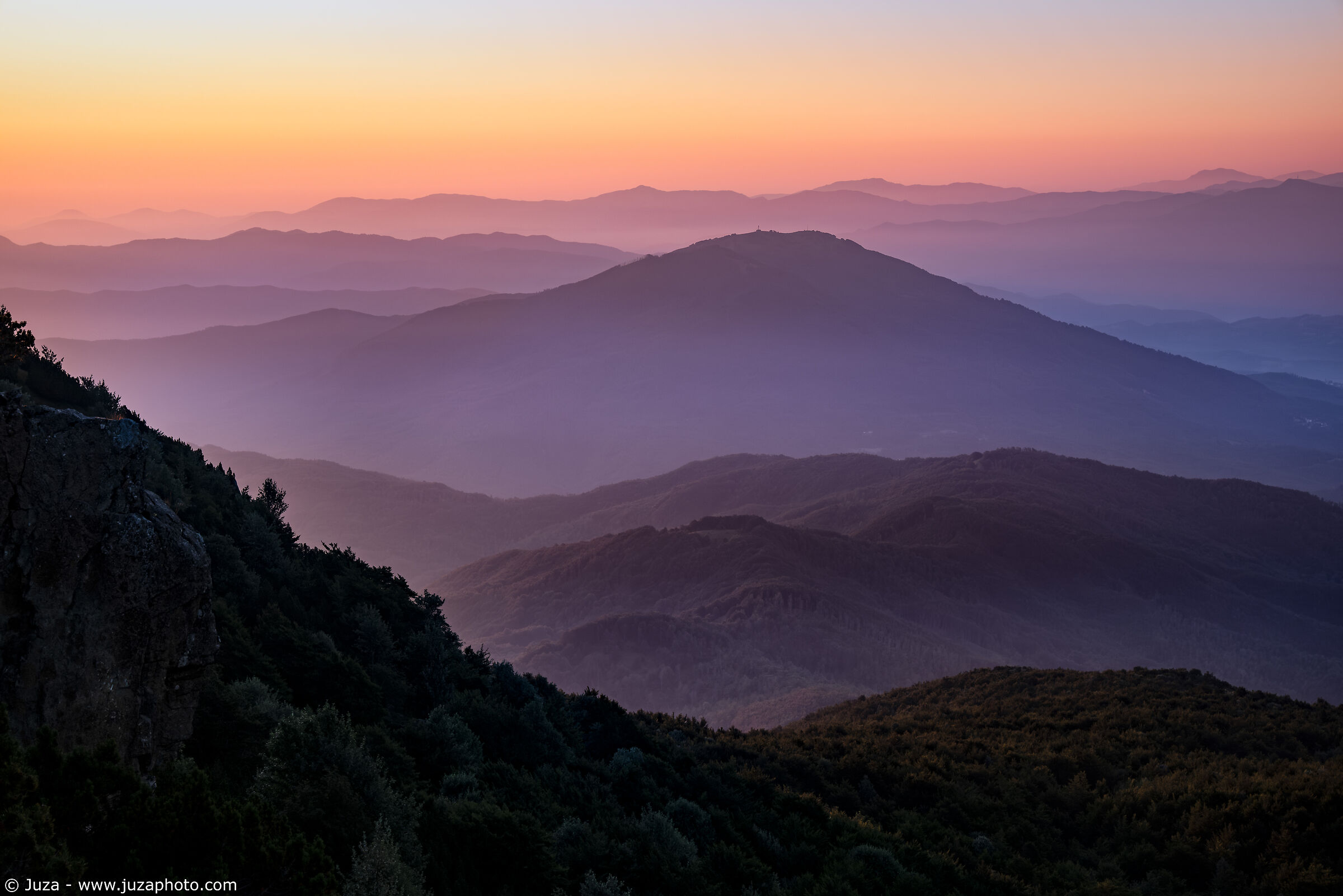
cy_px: 448
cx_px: 672
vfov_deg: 18.2
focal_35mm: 75
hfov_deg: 27.0
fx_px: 2798
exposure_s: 1/50
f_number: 8
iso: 125
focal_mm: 50
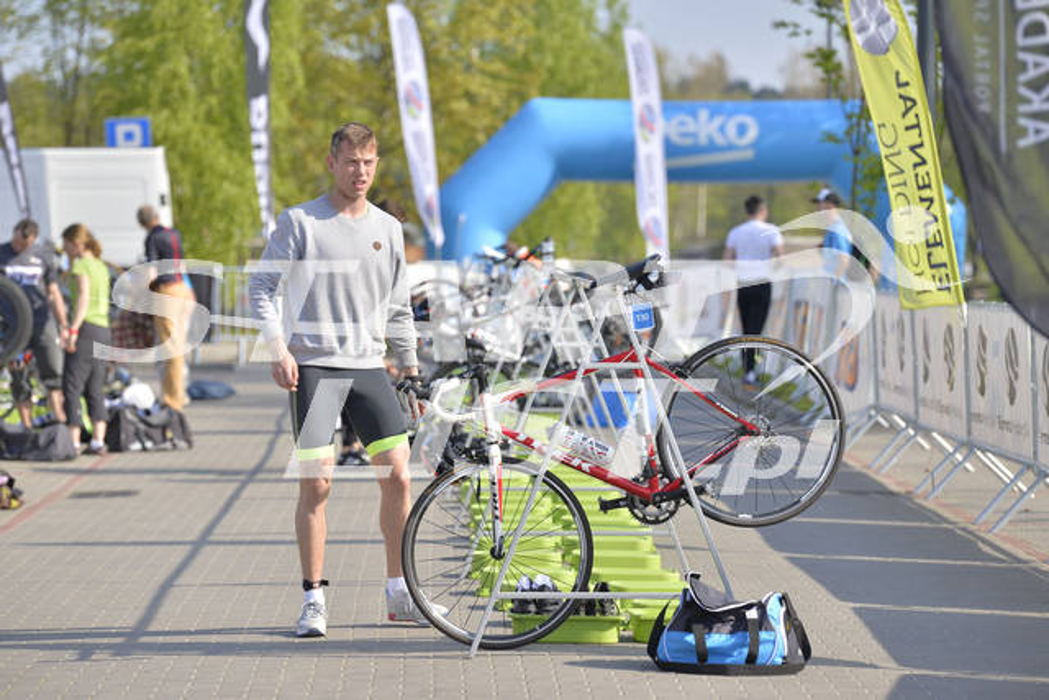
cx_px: 524
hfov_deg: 14.7
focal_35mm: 140
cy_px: 350
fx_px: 4080
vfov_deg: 9.8
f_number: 4
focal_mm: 140
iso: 200
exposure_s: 1/2000
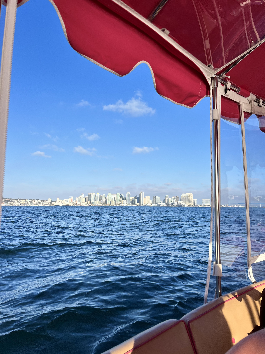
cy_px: 177
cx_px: 132
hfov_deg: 53.1
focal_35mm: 26
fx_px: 265
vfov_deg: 67.3
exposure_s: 1/2967
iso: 50
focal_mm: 5.1
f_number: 1.6
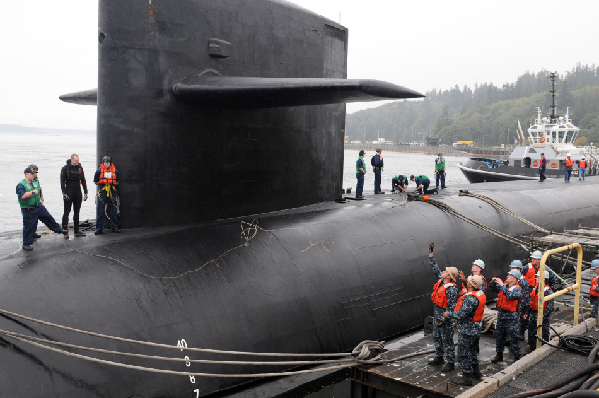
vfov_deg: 34.1
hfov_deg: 49.6
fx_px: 648
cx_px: 300
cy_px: 199
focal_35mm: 39
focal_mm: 26
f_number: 5.6
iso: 1250
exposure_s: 1/500
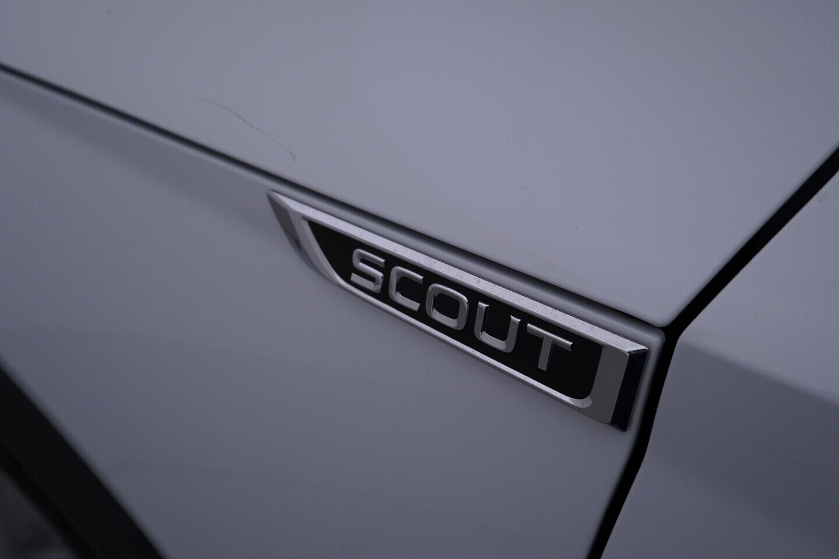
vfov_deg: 36.9
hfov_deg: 53.1
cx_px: 420
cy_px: 280
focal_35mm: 36
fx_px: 839
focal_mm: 24
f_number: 5.6
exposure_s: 1/160
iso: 125
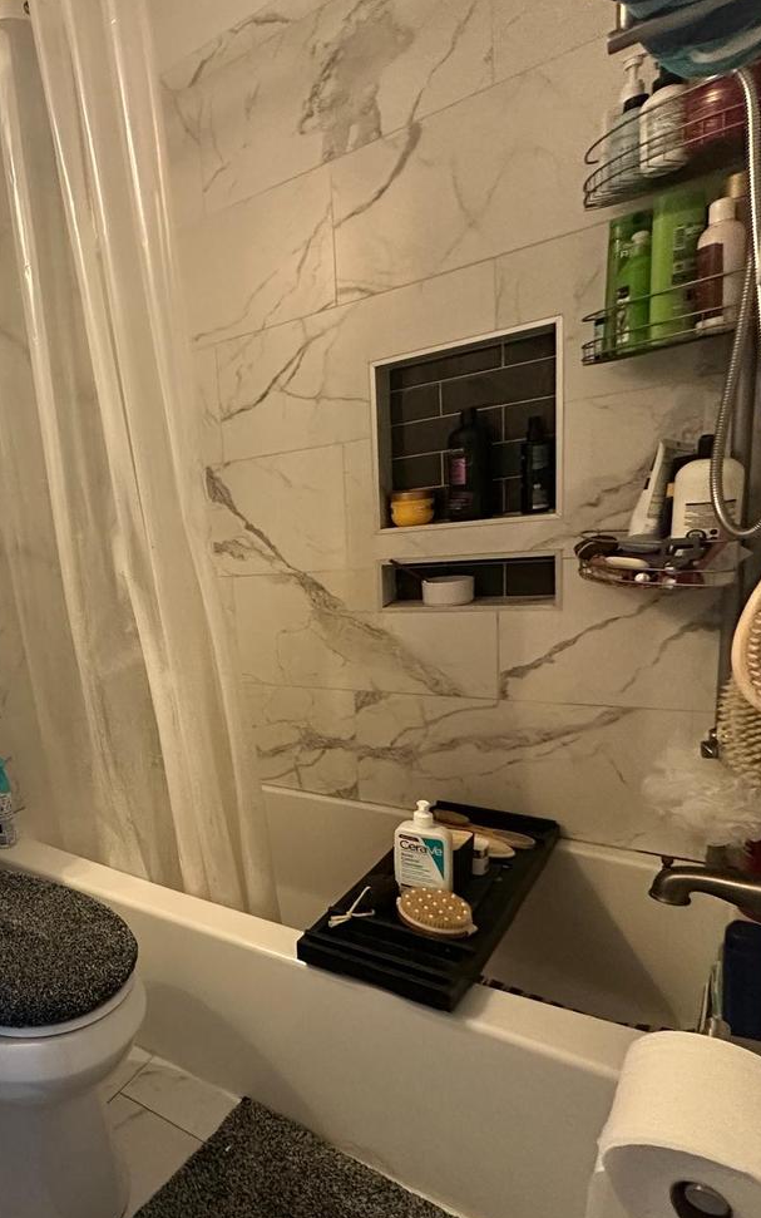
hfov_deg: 45.0
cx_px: -29
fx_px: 730
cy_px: 665
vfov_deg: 79.5
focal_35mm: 22
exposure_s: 1/60
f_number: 2.2
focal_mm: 2.22
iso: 640
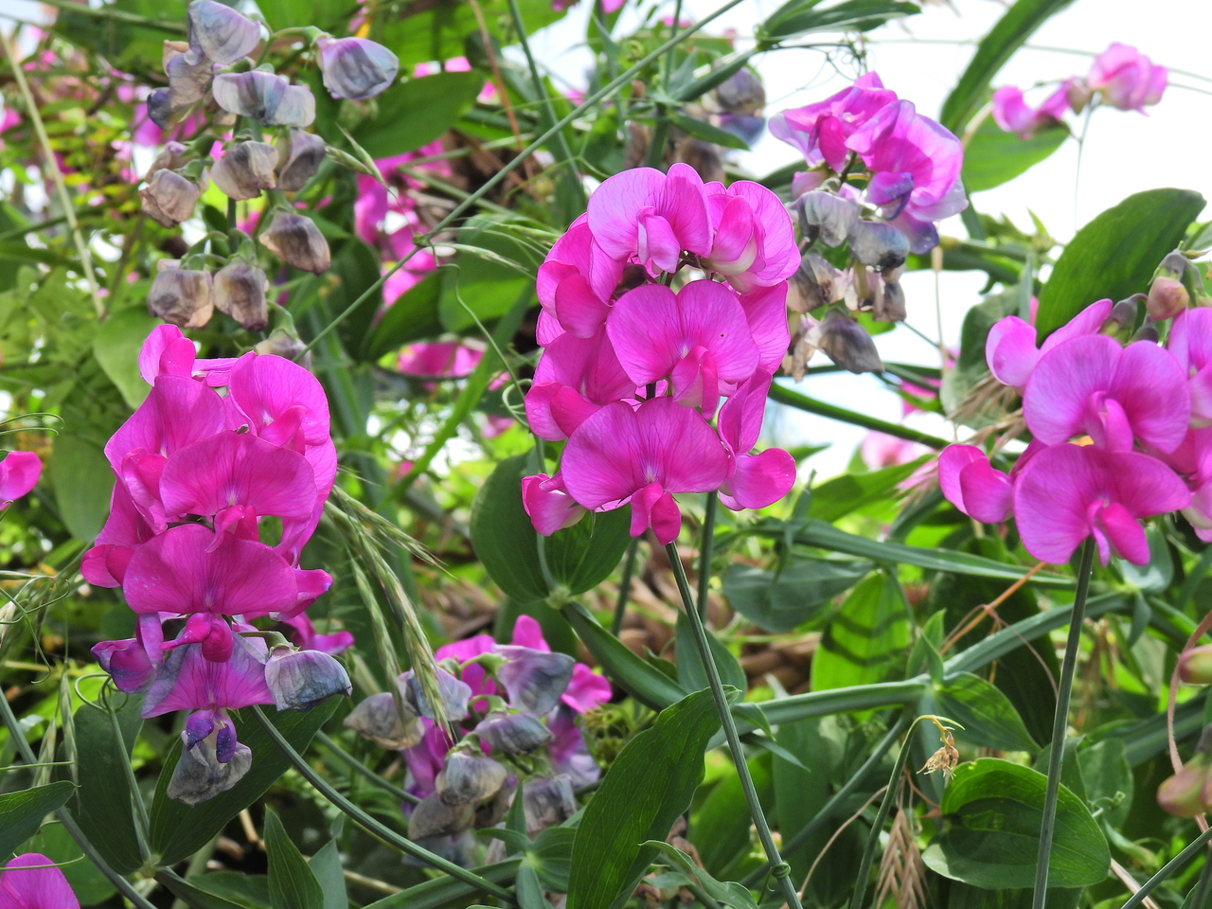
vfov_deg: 11.0
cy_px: 454
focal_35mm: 135
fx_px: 4727
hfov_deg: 14.6
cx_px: 606
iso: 100
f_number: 4
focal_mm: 24.1
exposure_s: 1/400
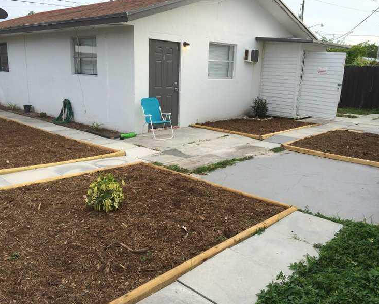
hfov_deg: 55.6
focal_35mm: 32
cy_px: 153
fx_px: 359
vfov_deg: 45.8
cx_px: 197
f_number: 2.2
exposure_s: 1/586
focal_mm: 4.12
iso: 32
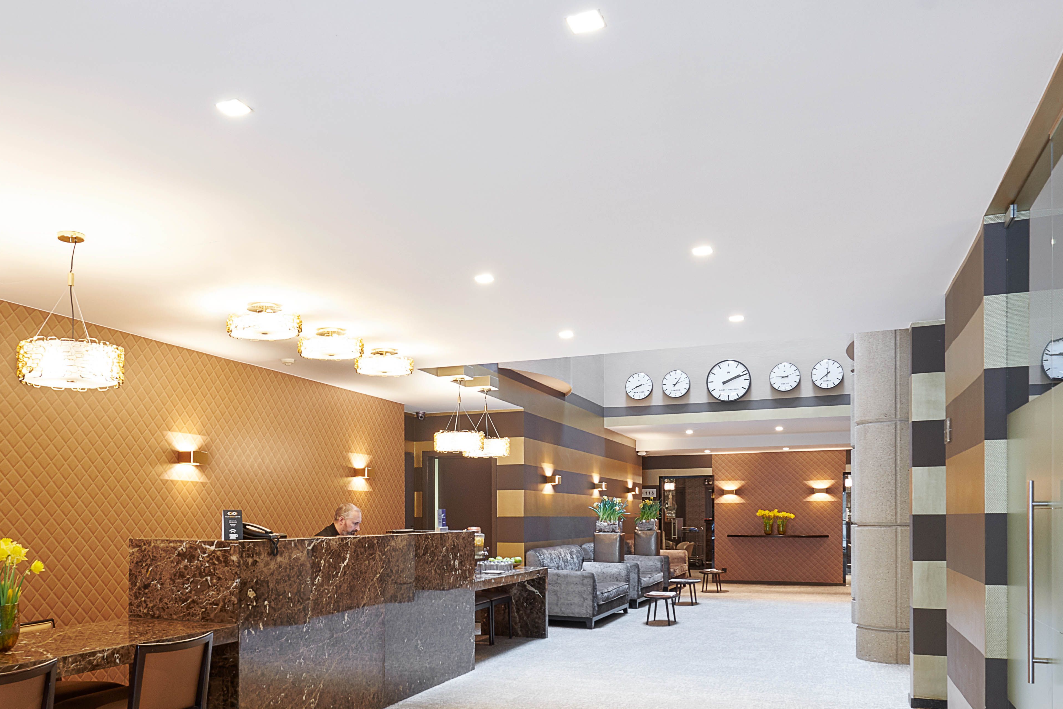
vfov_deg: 42.4
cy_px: 525
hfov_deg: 60.9
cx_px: 385
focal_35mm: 30
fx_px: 886
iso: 200
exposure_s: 1
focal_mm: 14
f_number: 9
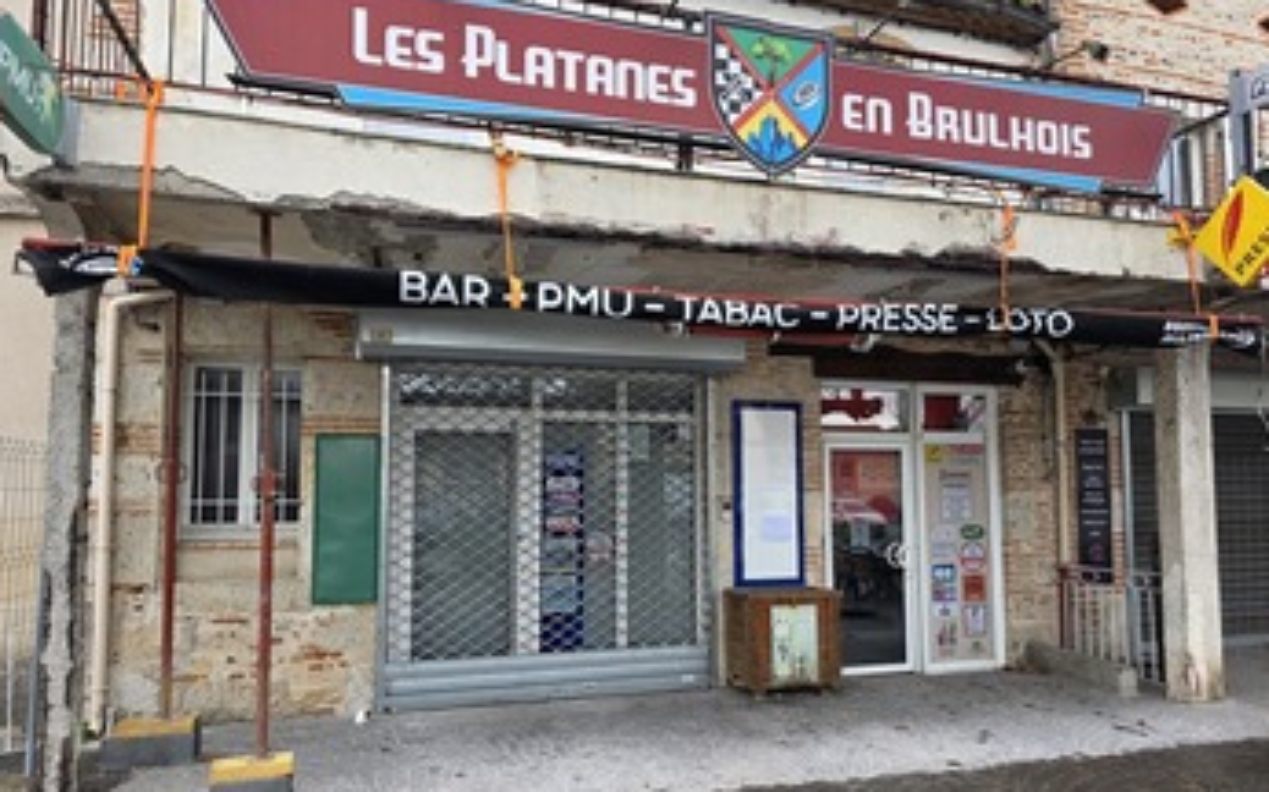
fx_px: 864
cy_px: 444
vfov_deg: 49.1
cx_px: 636
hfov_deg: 72.6
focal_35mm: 25
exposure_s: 1/180
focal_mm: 6.3
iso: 80
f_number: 1.7
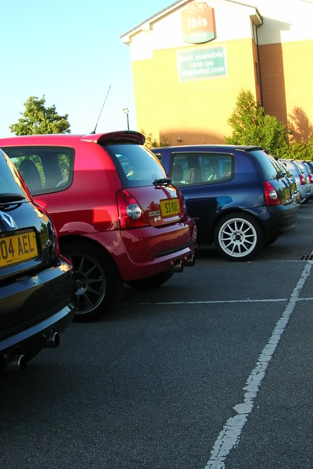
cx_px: 169
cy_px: 260
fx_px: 678
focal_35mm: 52
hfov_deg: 26.0
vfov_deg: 38.1
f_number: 4.8
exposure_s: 1/145
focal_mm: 7.8
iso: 64
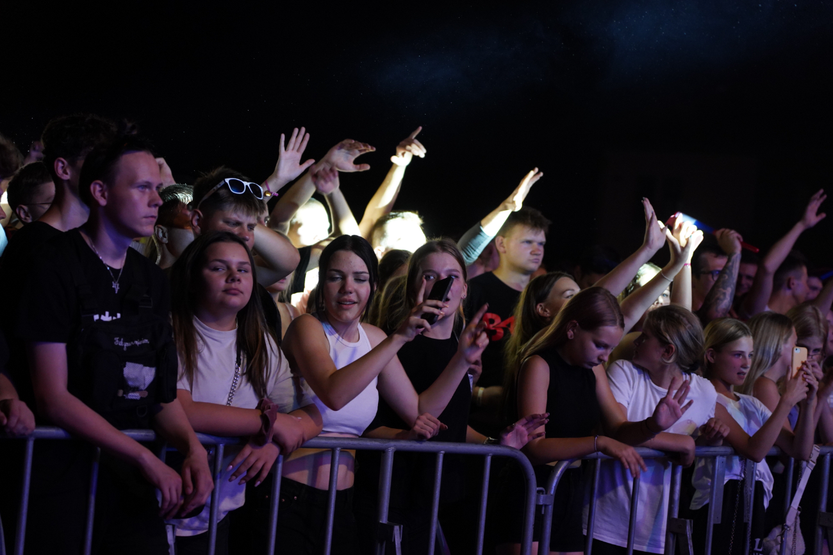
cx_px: 416
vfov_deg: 13.7
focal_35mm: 100
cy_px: 278
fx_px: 2314
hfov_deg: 20.4
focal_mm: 100
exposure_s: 1/100
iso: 4000
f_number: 4
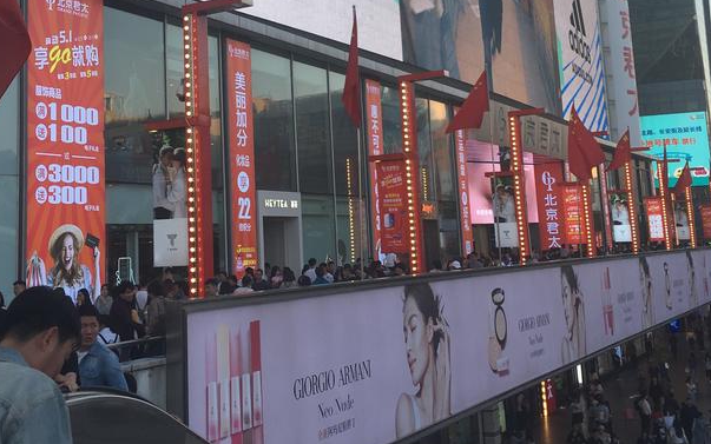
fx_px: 988
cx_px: 297
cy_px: 84
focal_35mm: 51
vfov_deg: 24.9
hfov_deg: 39.5
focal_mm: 4.15
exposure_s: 1/304
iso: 25
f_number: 2.2
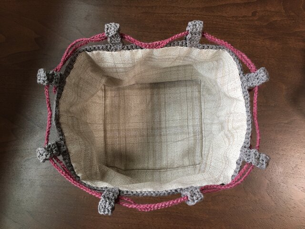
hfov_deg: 61.7
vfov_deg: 48.2
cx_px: 152
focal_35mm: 29
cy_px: 114
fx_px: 256
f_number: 2.2
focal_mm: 4.15
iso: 40
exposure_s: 1/30
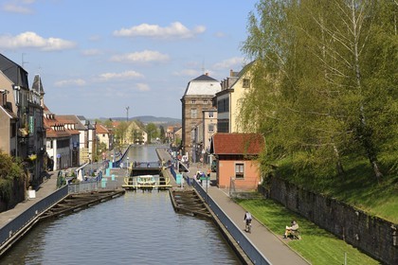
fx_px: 774
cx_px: 199
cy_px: 132
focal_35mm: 70
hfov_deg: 28.8
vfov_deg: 19.5
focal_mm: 70
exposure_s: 1/200
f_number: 11
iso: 200
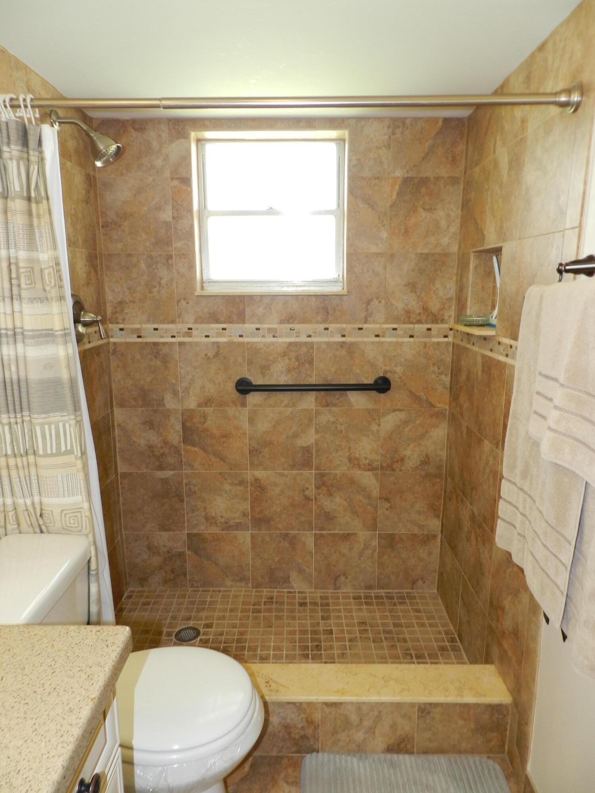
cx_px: 298
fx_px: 527
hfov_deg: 58.9
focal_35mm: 23
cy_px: 396
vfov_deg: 73.9
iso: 200
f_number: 3.4
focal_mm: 4
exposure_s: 1/30
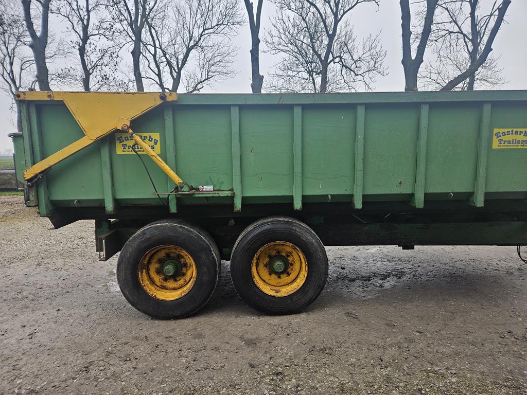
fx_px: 350
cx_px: 264
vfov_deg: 58.9
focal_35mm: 23
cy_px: 198
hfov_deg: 73.9
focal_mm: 5.4
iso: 32
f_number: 1.8
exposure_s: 1/180
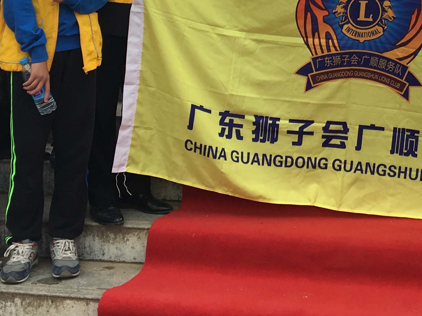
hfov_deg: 24.0
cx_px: 351
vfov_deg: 17.4
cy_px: -85
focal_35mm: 80
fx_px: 975
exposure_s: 1/620
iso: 25
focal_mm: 4.15
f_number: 2.2
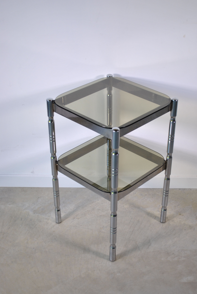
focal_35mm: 54
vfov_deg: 36.8
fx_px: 442
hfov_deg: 25.1
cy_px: 162
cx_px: 110
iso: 200
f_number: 4.8
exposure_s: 1/60
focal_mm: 32
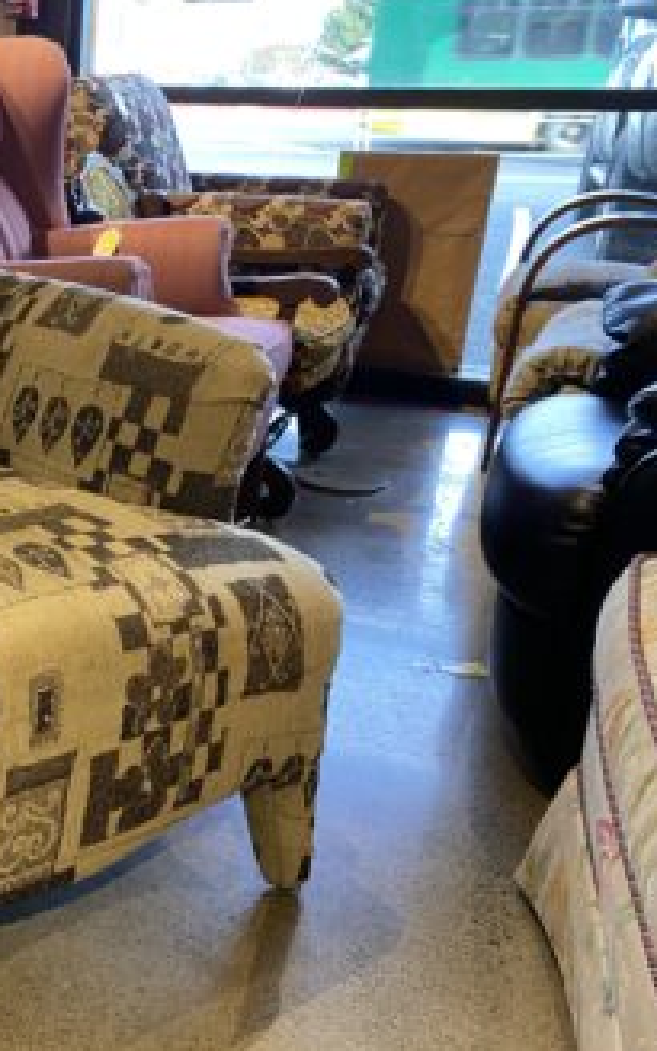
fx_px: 1203
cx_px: -109
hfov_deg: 27.3
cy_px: 588
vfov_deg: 47.1
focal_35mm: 42
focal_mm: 4.25
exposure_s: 1/60
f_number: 1.8
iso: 100
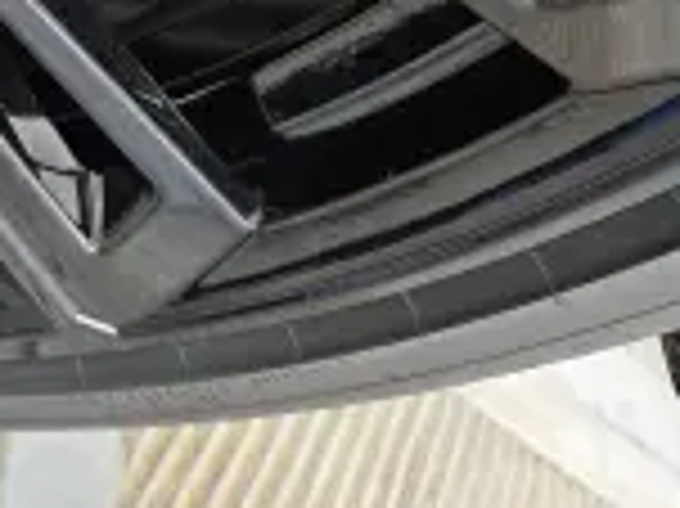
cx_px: -77
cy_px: 90
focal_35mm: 55
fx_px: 1080
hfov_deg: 31.0
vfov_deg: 26.0
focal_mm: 6.25
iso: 64
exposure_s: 1/180
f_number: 1.7
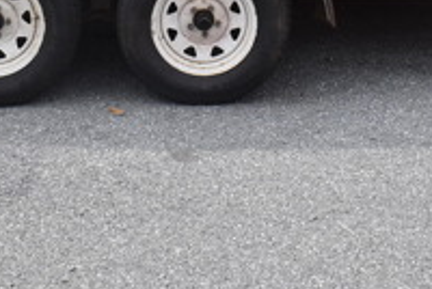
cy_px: -123
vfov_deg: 12.0
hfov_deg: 18.6
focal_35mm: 110
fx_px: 1322
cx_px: 214
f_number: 7.1
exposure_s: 1/320
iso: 200
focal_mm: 24
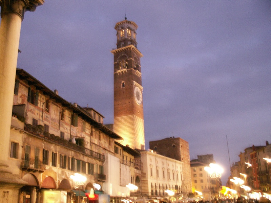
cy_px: 102
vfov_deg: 40.7
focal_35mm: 35
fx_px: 274
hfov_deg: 52.6
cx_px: 136
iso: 160
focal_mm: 5.86
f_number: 2.8
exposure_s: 1/2.5
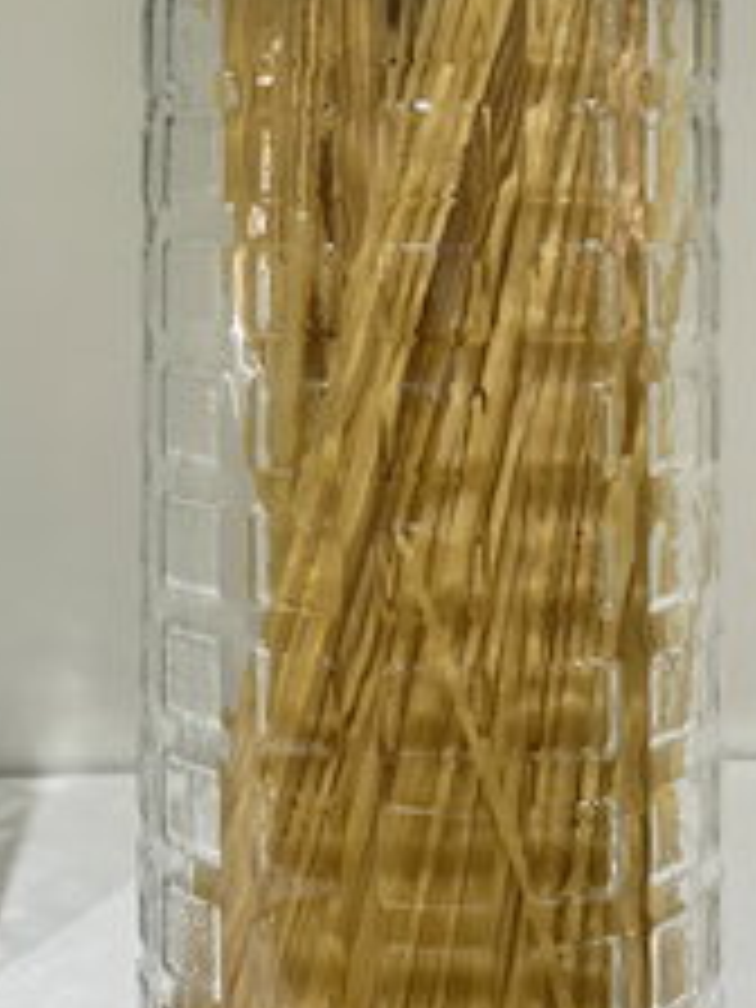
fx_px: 1805
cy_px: 250
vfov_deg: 30.7
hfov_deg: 23.3
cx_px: 144
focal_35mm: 62
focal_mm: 4.2
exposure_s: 1/100
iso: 80
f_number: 1.6
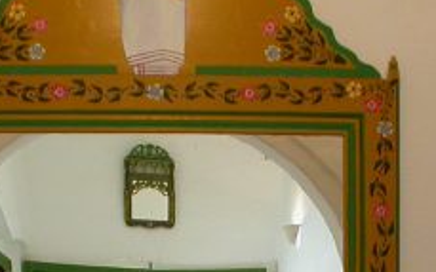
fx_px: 1675
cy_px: 432
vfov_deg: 9.0
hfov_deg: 14.8
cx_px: 169
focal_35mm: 141
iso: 100
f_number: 2.6
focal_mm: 7.85
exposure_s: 1/17.4
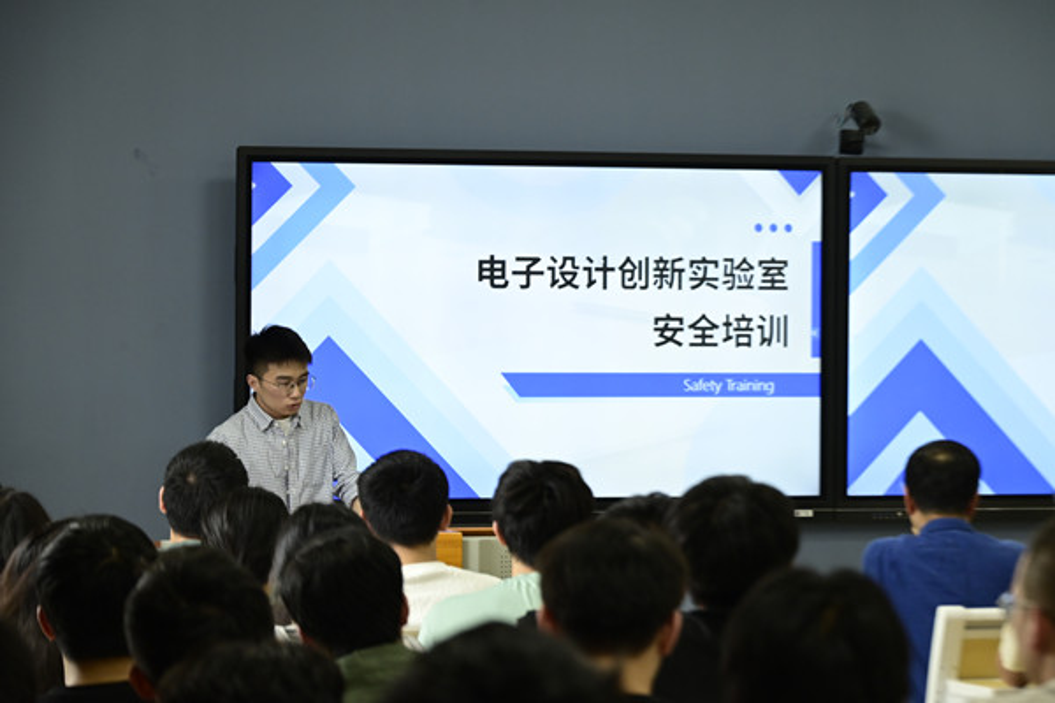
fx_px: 3516
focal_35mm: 120
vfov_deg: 11.4
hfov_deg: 17.1
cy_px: 352
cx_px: 528
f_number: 8
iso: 2000
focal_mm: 120
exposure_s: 1/80
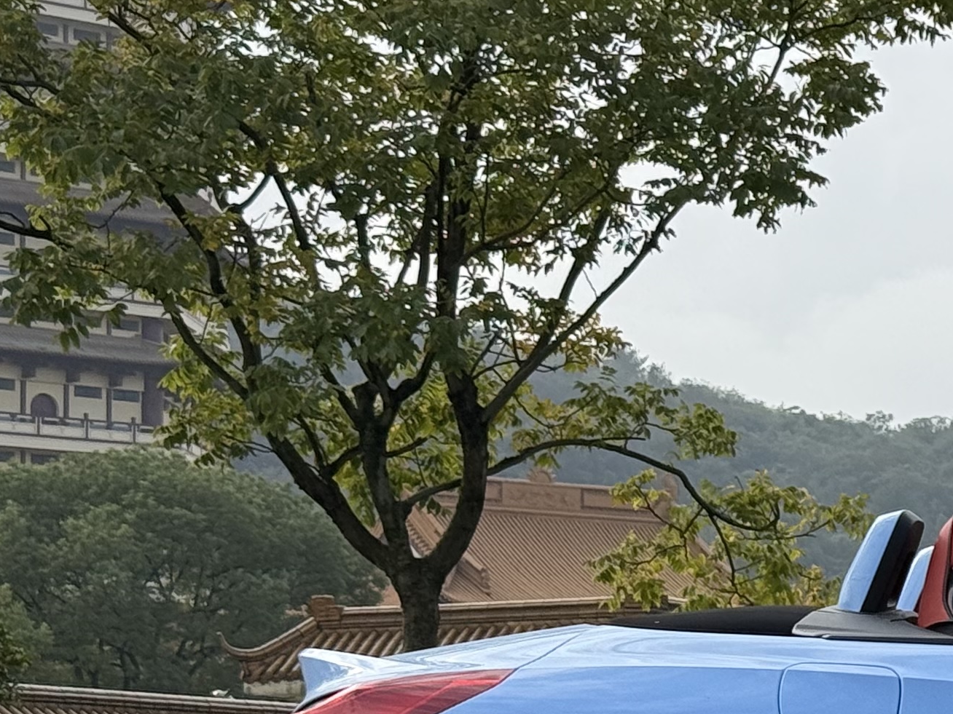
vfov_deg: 10.0
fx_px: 4075
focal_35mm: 148
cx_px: 1419
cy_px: 574
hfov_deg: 12.7
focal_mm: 6.76
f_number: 1.78
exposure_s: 1/2415
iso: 64
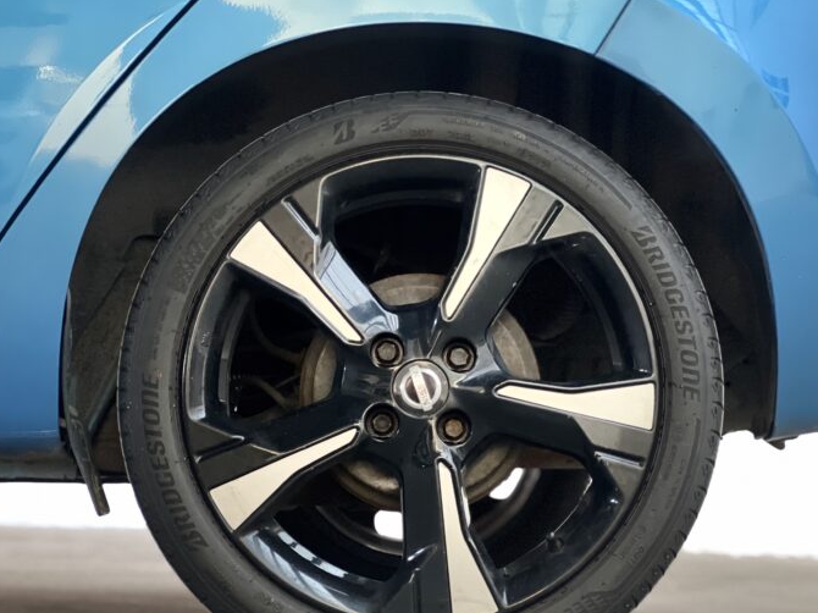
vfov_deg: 16.0
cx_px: 418
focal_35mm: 92
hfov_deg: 21.3
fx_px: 2173
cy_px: 343
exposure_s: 1/24
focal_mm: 9
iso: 400
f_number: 2.8
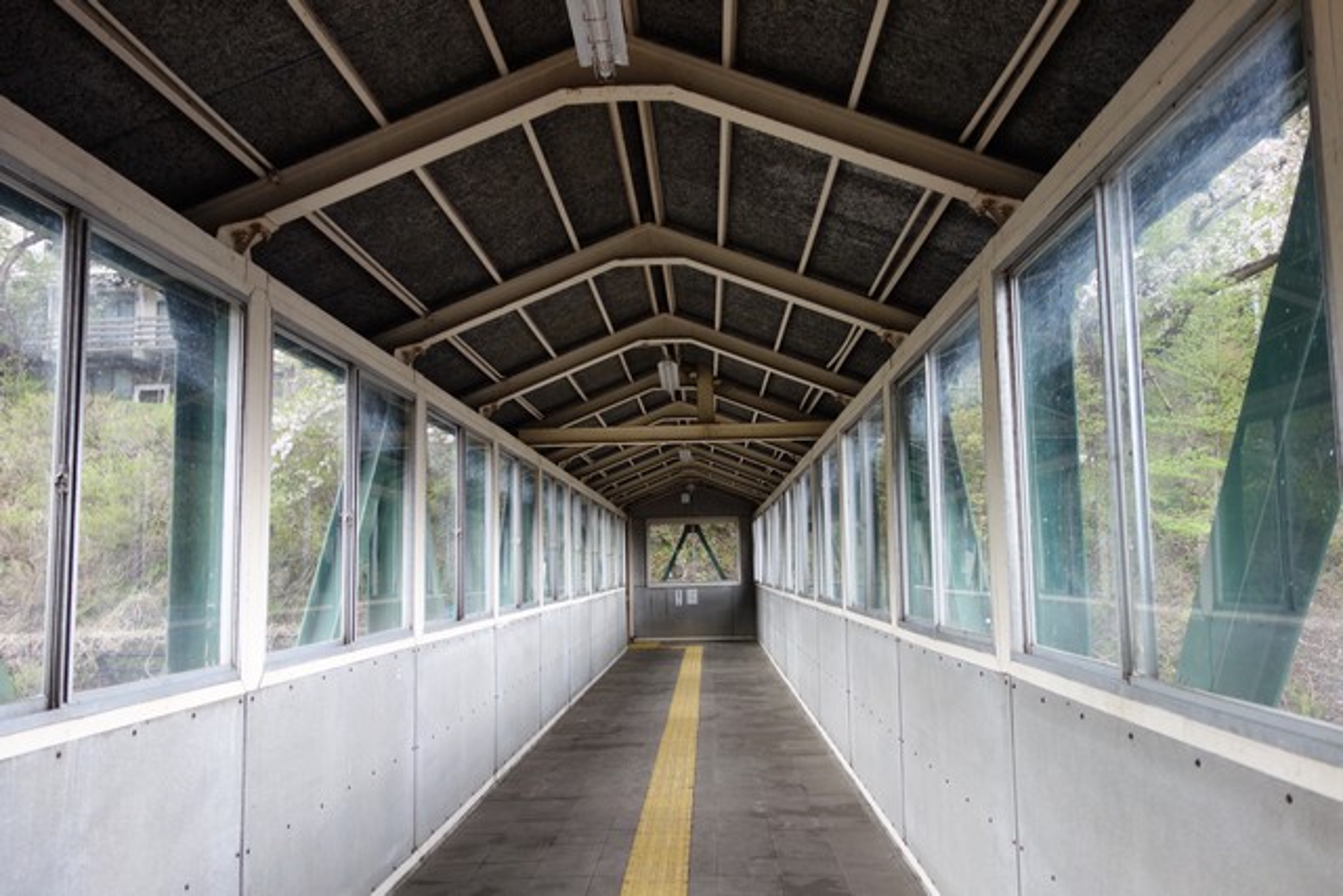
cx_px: 672
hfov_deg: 65.5
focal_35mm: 28
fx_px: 1045
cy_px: 448
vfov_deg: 46.4
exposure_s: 1/80
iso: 125
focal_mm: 10.4
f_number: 1.8
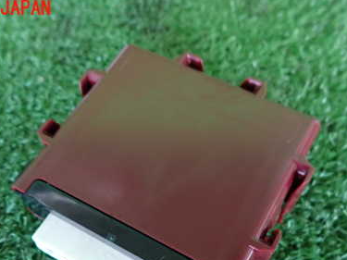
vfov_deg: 34.9
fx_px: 401
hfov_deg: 46.8
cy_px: 205
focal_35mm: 40
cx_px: 160
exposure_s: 1/30
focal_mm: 4.5
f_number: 2
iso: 500
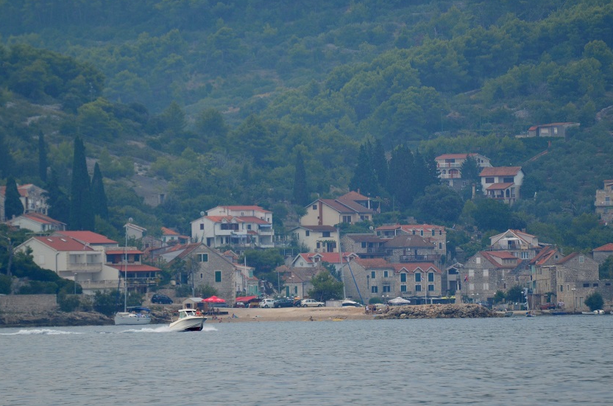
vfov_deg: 2.5
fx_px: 9172
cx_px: 279
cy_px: 176
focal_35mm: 540
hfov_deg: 3.8
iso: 400
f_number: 5.6
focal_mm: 300
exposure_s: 1/1000
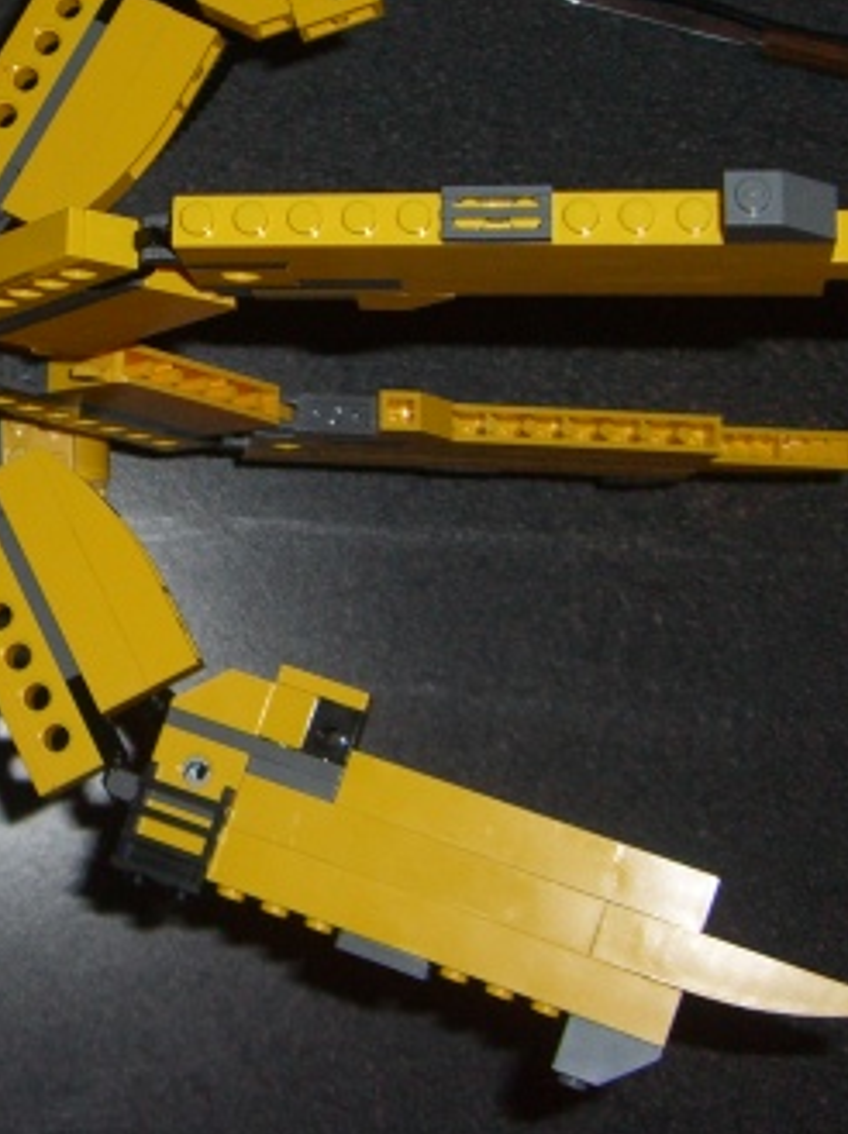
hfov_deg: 19.3
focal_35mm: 74
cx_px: -10
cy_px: 383
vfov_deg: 26.2
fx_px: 2422
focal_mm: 6.2
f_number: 2.7
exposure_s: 1/60
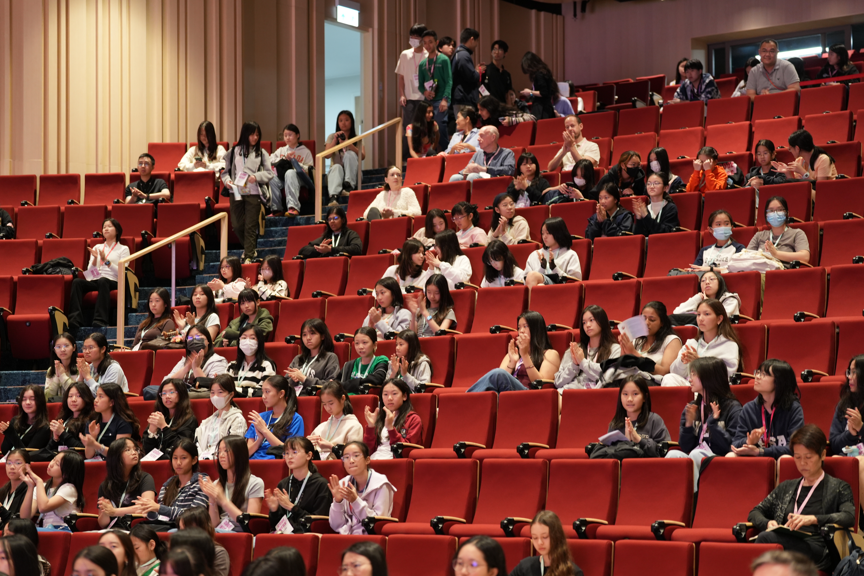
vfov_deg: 16.1
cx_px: 432
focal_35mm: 85
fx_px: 2040
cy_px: 288
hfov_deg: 23.9
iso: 1000
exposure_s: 1/30
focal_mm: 85
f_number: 2.8
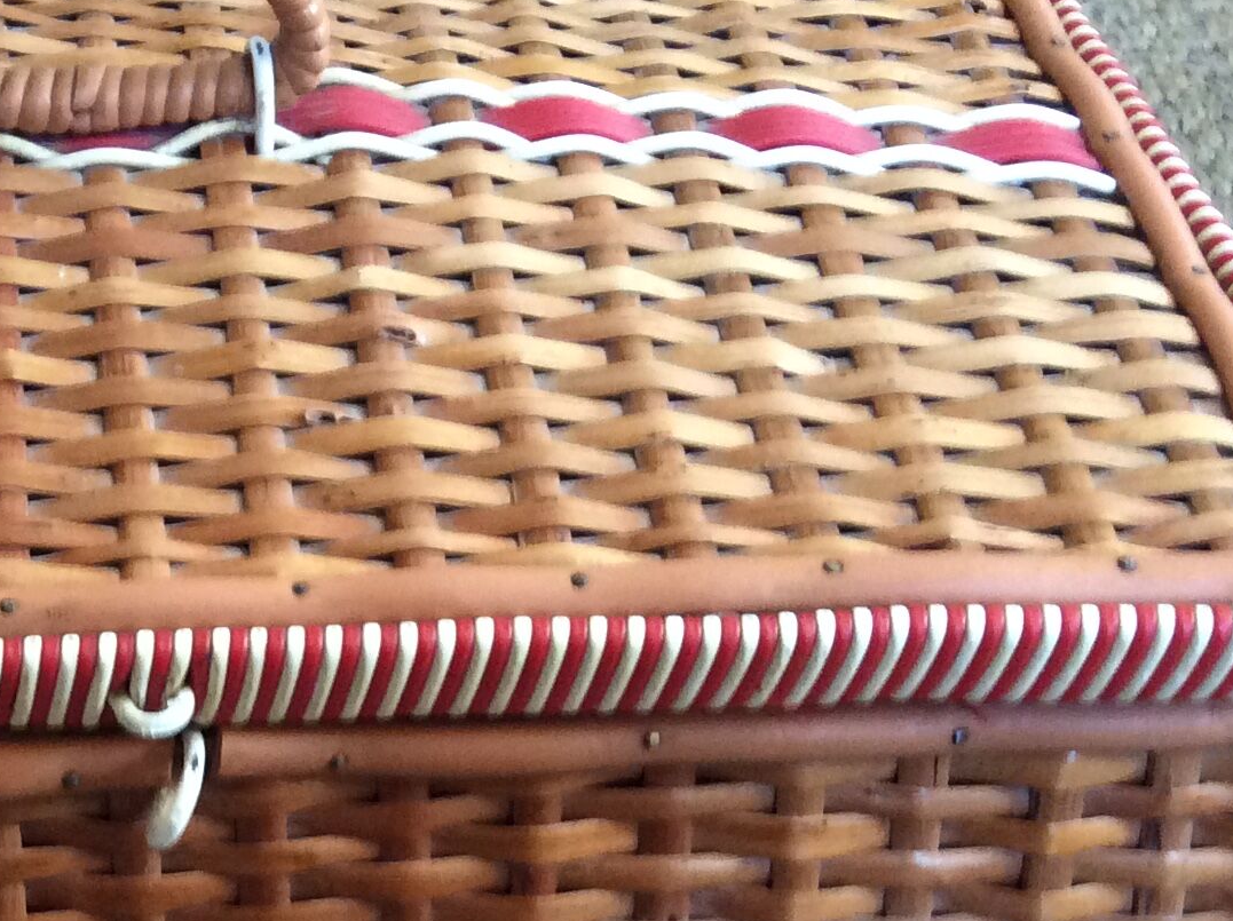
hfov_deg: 24.7
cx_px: 131
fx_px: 2739
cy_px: 845
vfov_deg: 18.7
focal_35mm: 77
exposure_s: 1/25
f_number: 2.4
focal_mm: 3.3
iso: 160
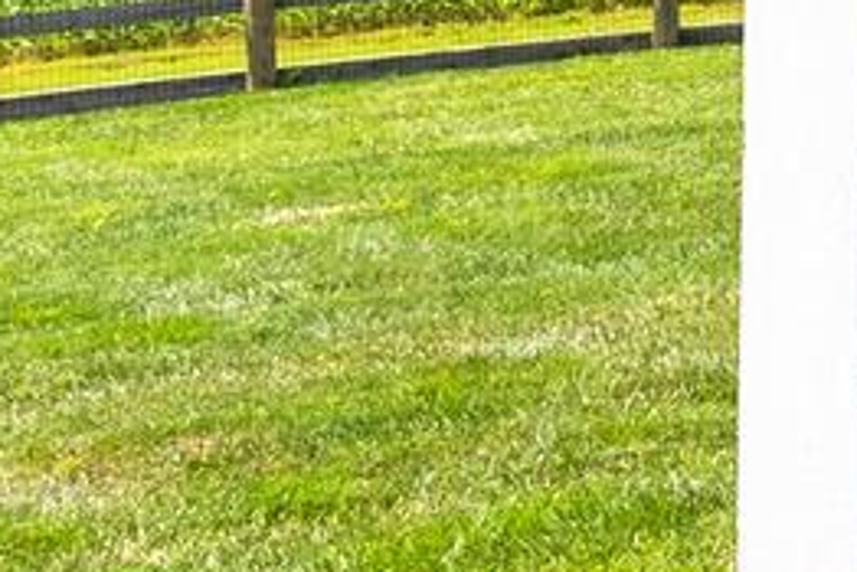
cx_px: 2525
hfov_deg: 10.8
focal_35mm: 133
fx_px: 3168
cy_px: -495
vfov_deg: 9.7
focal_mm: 17
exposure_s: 1/400
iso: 200
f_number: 8
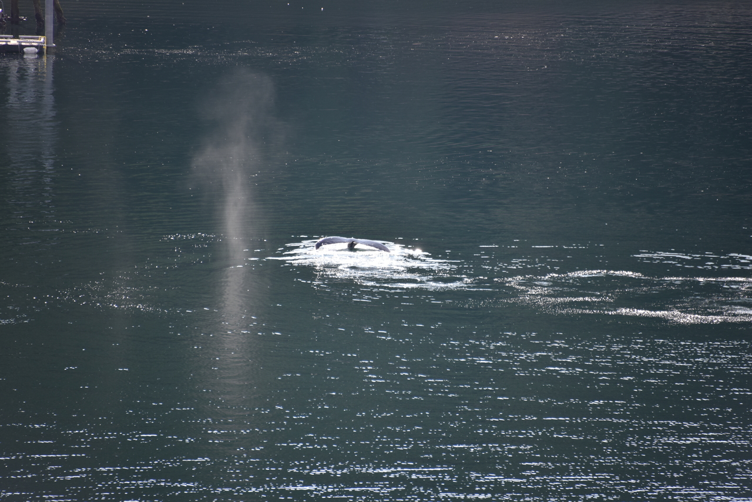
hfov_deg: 6.9
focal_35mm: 300
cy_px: 251
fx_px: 6268
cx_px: 376
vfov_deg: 4.6
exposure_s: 1/640
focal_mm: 300
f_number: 5.6
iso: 320
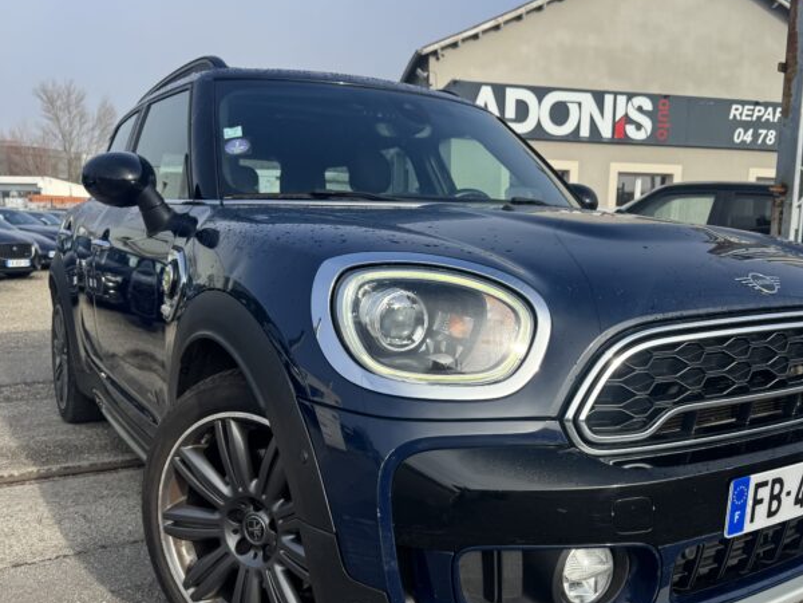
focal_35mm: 32
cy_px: 347
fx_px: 742
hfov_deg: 56.4
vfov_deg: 44.0
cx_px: 482
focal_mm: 6.76
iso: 80
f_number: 1.78
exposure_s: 1/2710
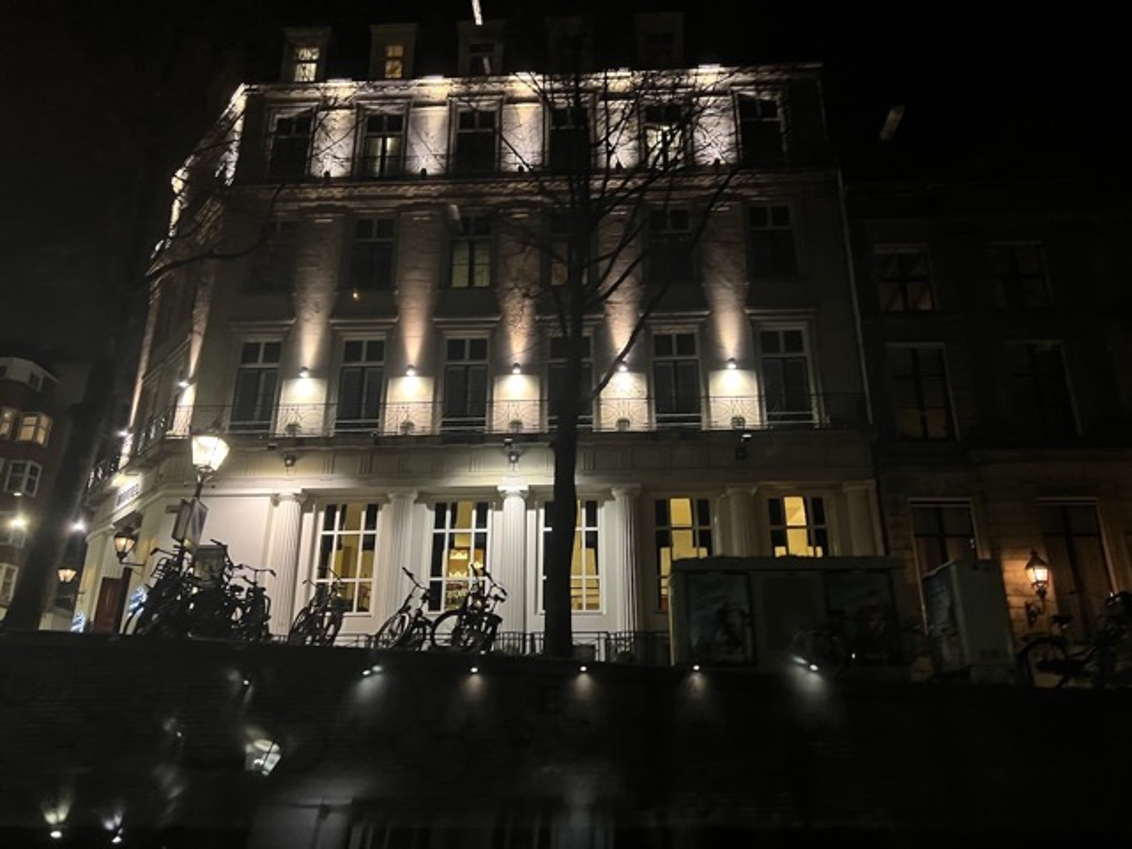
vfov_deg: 53.1
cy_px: 424
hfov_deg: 67.3
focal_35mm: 26
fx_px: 850
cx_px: 566
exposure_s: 1/33
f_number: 1.5
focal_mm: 5.7
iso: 500
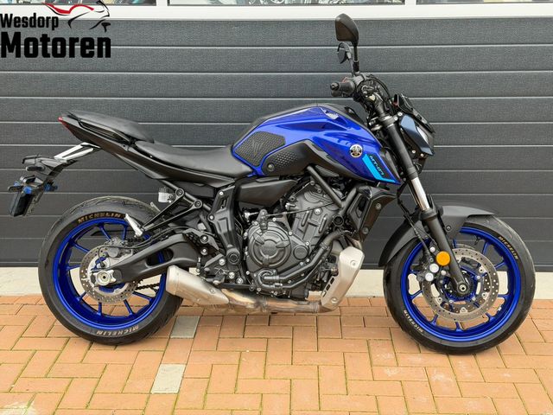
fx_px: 767
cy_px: 208
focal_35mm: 48
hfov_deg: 39.7
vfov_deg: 30.3
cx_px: 276
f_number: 1.78
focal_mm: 6.76
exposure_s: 1/200
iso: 50
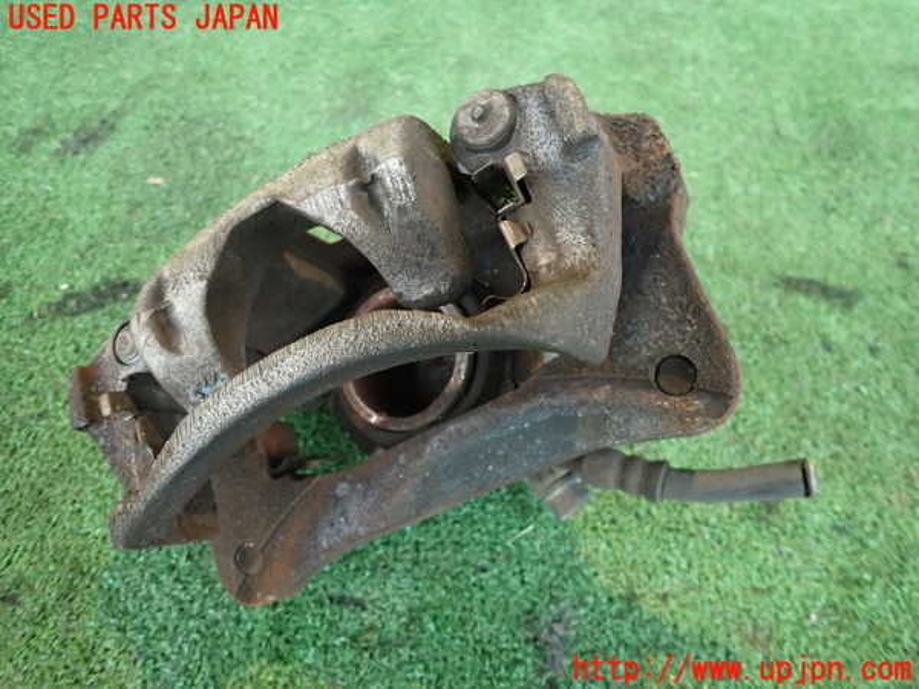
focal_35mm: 25
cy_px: 344
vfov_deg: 54.9
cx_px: 460
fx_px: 664
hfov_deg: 69.4
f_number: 2
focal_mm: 4.5
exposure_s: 1/30
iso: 320
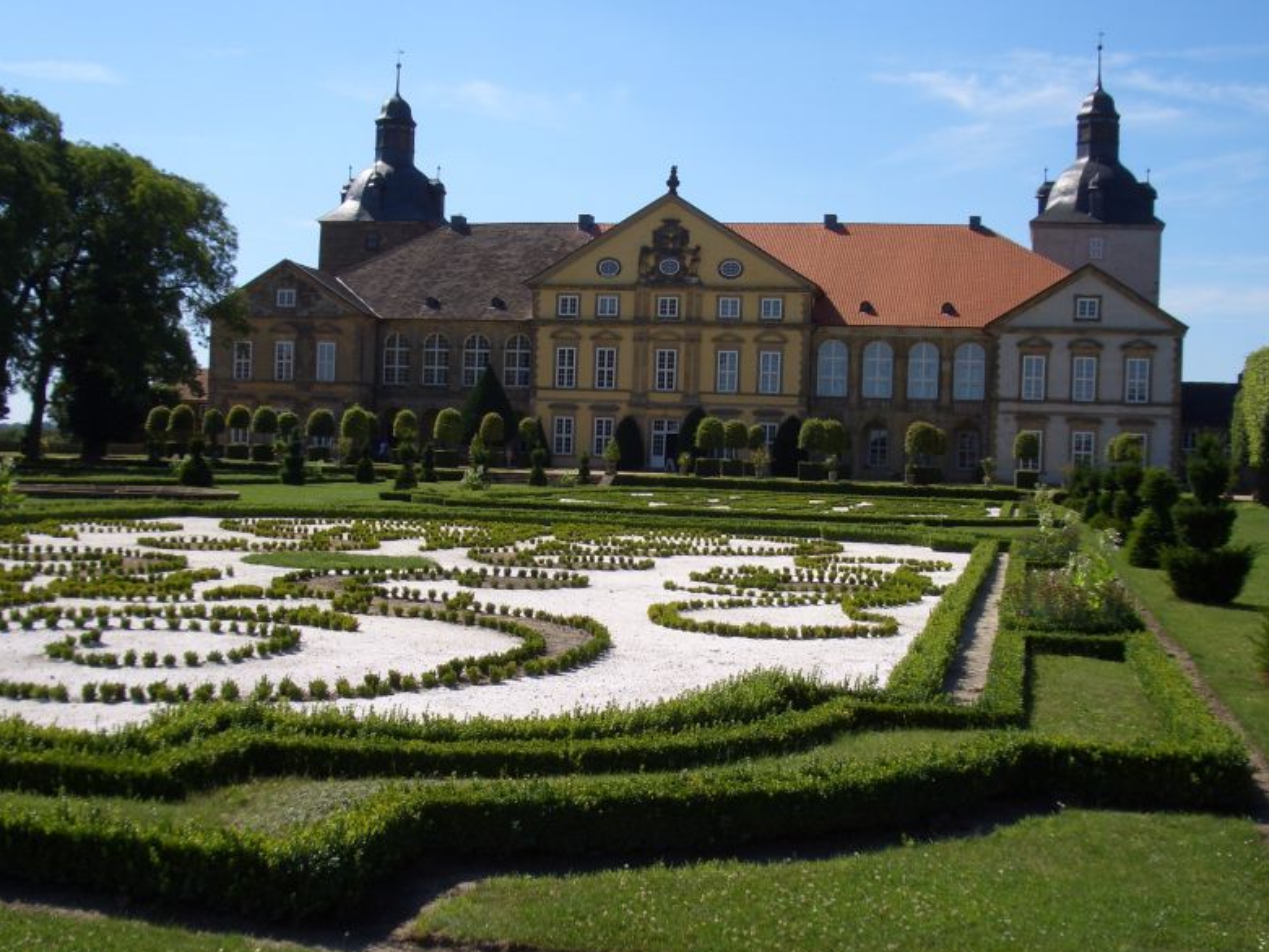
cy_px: 474
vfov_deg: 34.4
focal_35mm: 42
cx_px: 647
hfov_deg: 44.8
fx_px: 1540
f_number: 4.6
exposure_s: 1/400
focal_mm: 6.8
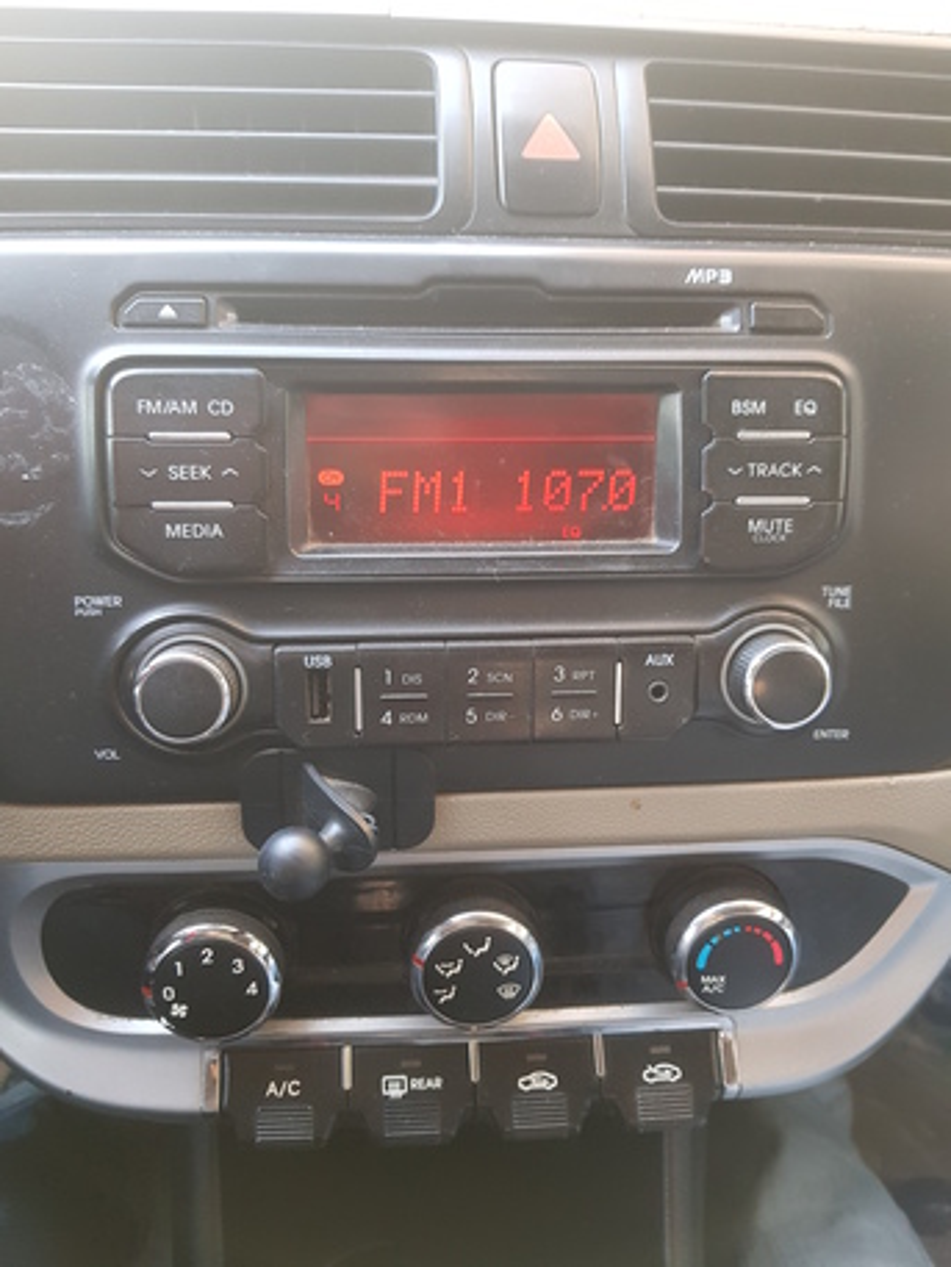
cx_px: 476
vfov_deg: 67.3
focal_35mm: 26
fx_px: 952
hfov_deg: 53.1
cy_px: 634
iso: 160
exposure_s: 1/30
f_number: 1.7
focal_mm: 4.3
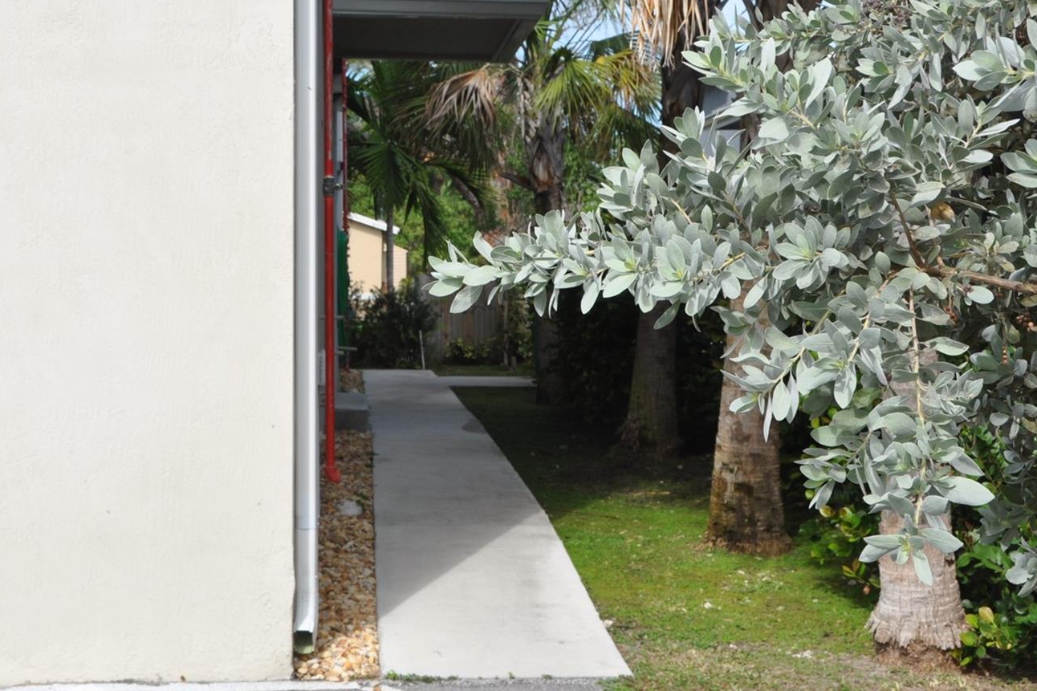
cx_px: 440
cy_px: 210
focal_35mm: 76
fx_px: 2189
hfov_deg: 26.6
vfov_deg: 17.9
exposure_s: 1/320
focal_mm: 32
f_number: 9
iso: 200
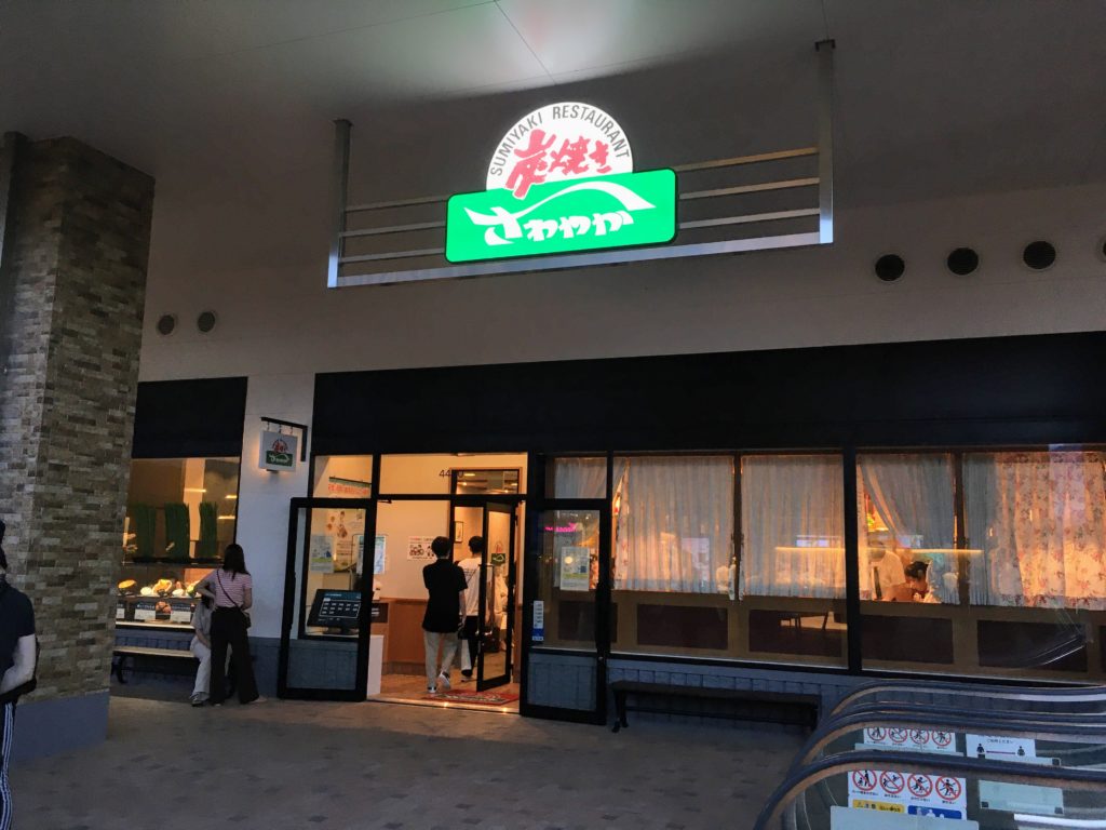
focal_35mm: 29
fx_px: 927
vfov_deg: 48.2
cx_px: 553
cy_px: 415
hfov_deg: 61.7
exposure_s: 1/30
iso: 25
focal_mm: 4.15
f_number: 2.2
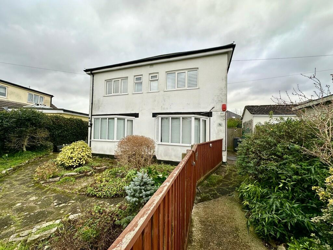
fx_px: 135
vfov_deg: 85.7
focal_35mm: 14
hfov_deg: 102.1
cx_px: 166
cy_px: 125
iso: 40
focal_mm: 2.22
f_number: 2.2
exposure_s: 1/237
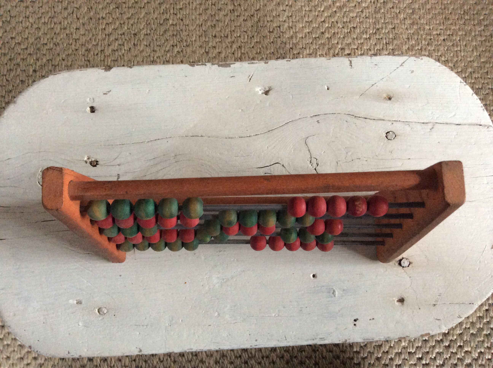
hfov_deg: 56.9
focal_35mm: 32
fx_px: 455
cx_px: 246
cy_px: 184
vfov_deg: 44.1
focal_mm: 3.3
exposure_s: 1/25
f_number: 2.4
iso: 200
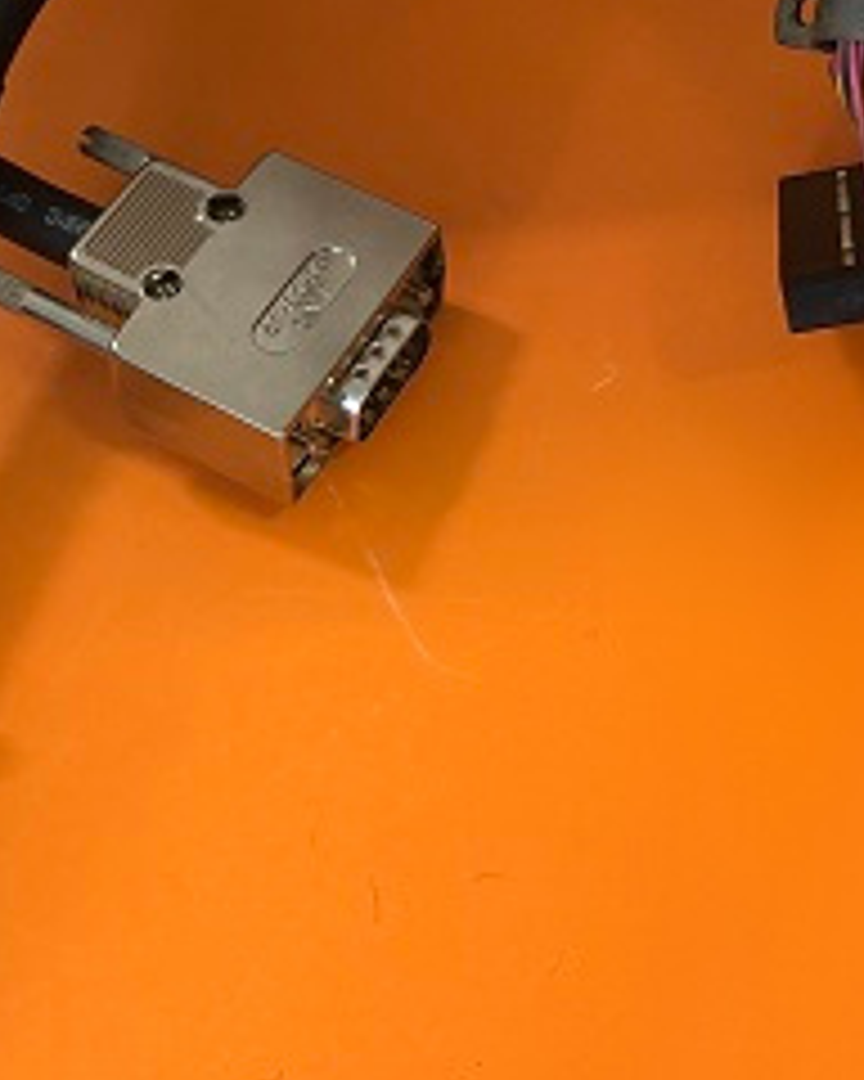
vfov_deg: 27.4
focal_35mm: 69
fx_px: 2206
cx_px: 423
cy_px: 398
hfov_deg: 22.2
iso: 50
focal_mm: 3.99
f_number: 1.8
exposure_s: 1/17
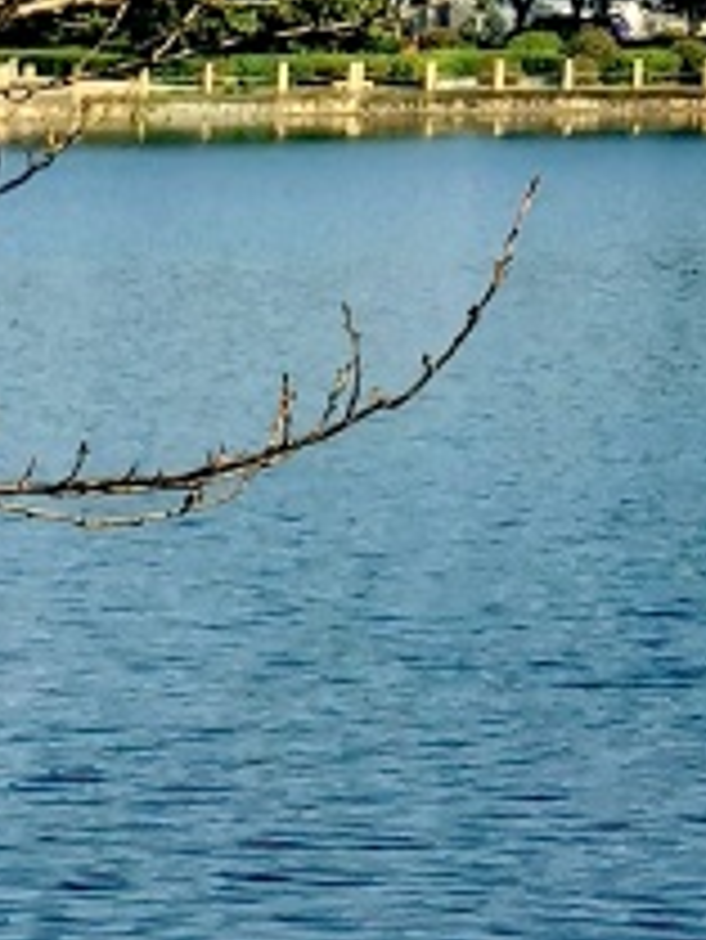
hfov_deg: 8.3
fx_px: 4673
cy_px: -1403
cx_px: 1322
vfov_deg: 9.9
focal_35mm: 172
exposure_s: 1/2632
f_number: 1.4
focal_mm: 4.66
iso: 50
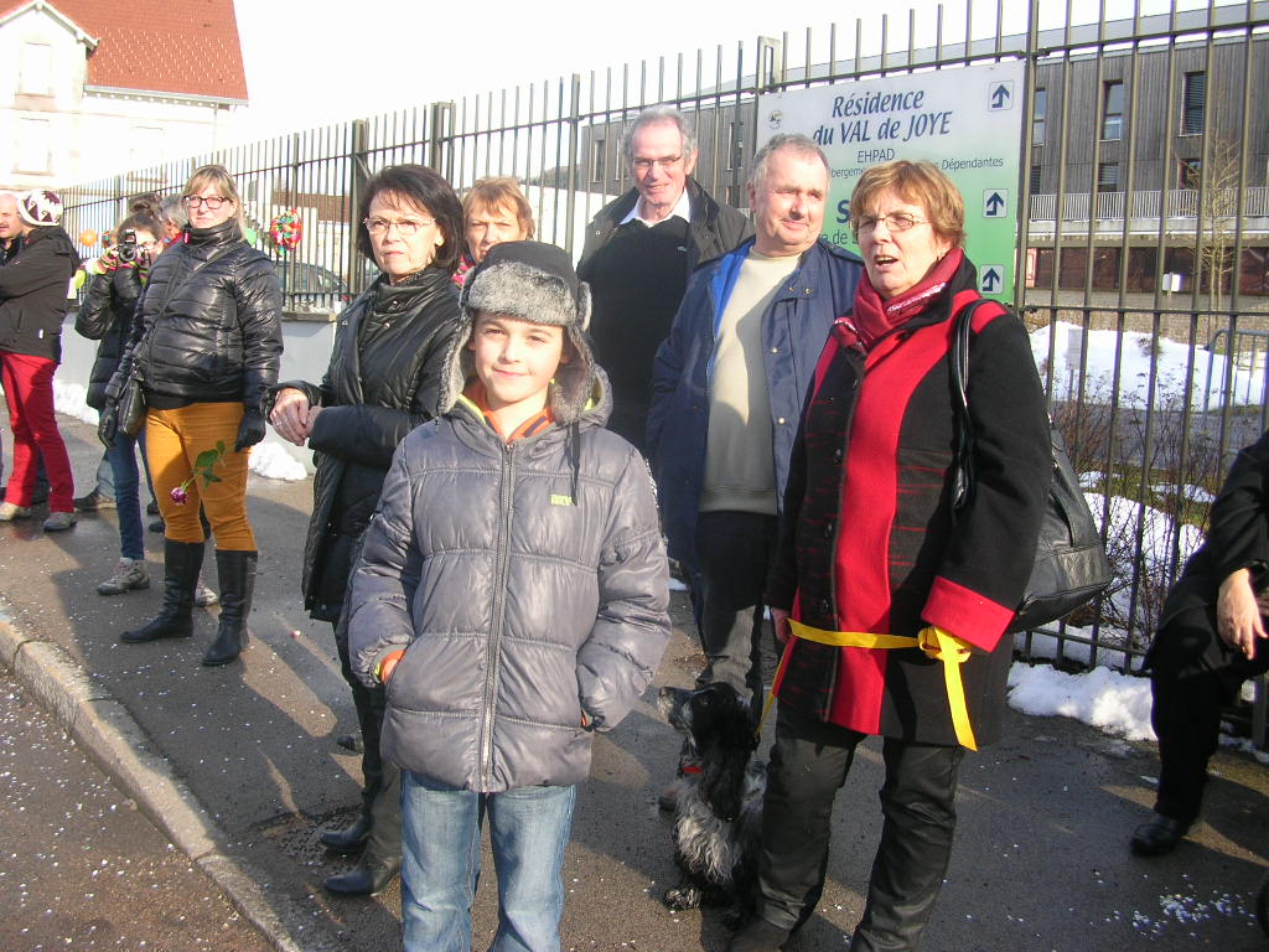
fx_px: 1283
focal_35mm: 35
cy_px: 476
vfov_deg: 40.7
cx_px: 634
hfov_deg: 52.6
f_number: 2.8
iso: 50
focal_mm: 5.8
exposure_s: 1/330
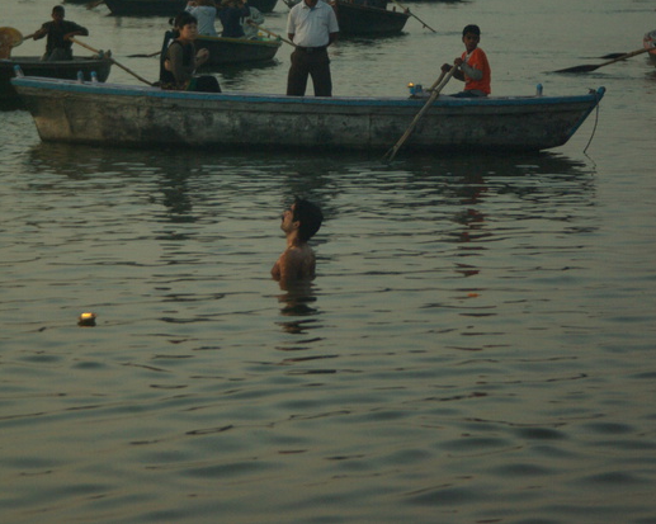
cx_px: 259
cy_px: 254
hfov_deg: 12.3
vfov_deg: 9.8
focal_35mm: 157
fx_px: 3046
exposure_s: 1/90
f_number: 5.6
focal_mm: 90
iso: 800
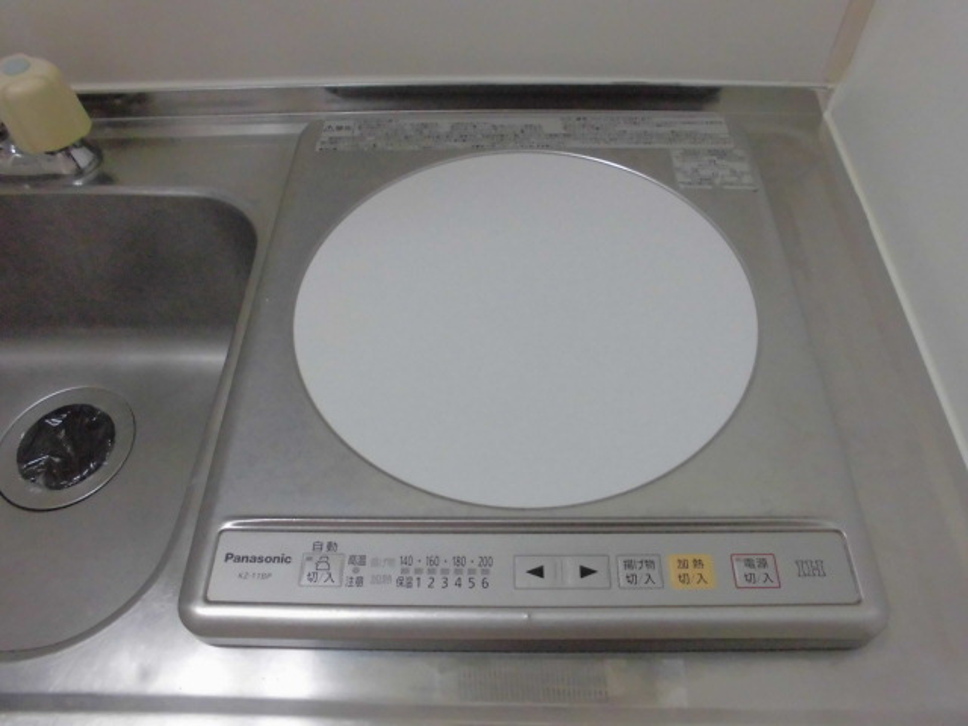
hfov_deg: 67.3
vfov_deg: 53.1
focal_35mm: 26
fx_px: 727
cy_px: 363
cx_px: 484
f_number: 3.5
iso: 400
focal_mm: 4.6
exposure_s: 1/60
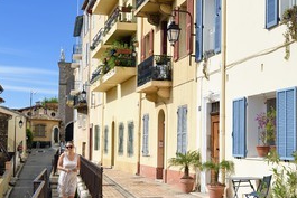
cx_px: 177
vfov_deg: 23.8
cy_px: 116
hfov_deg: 34.9
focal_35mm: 57
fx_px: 470
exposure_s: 1/250
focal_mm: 36
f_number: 14
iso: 200
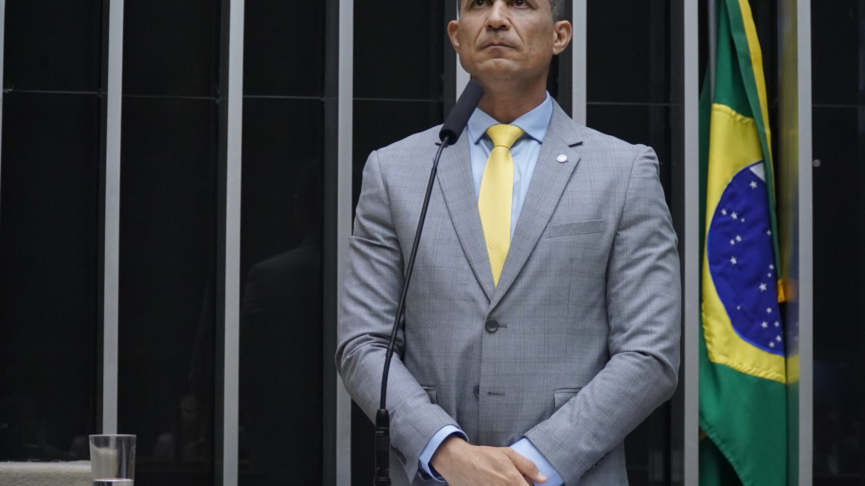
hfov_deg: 21.8
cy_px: 225
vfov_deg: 12.4
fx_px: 2248
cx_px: 479
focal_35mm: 98
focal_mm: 56
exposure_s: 1/125
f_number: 4
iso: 4000
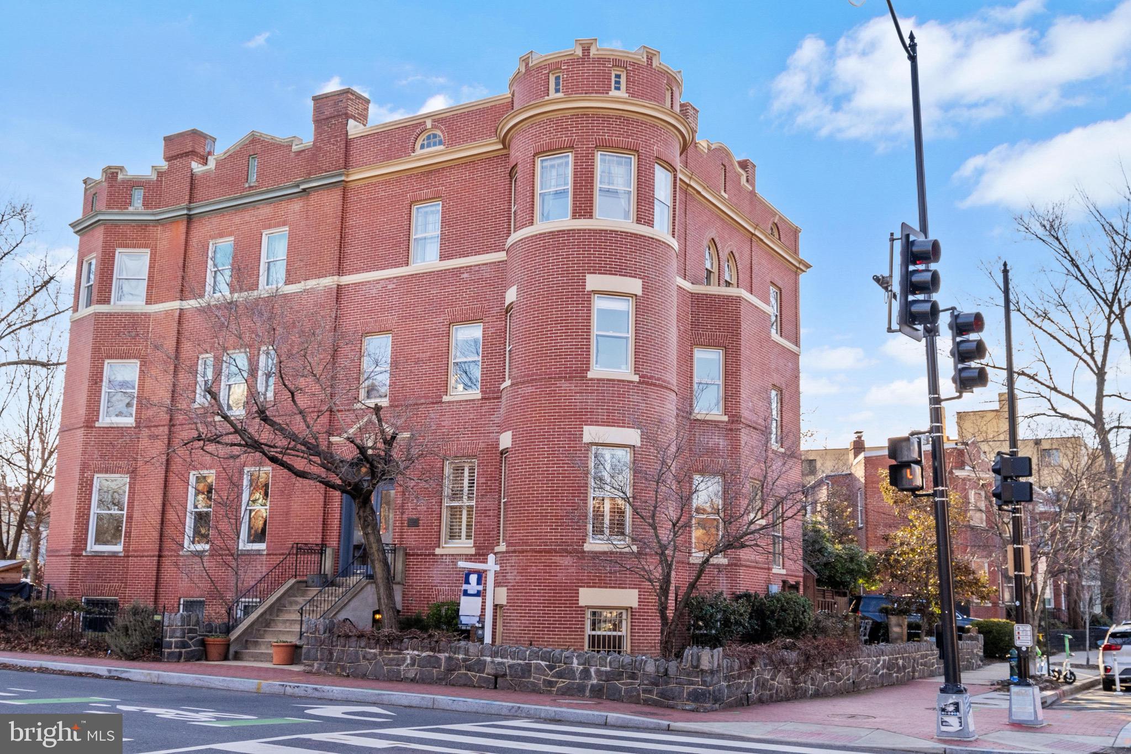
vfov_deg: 36.9
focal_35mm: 36
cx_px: 566
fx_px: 1131
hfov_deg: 53.1
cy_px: 377
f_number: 8
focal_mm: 24
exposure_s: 1/320
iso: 500
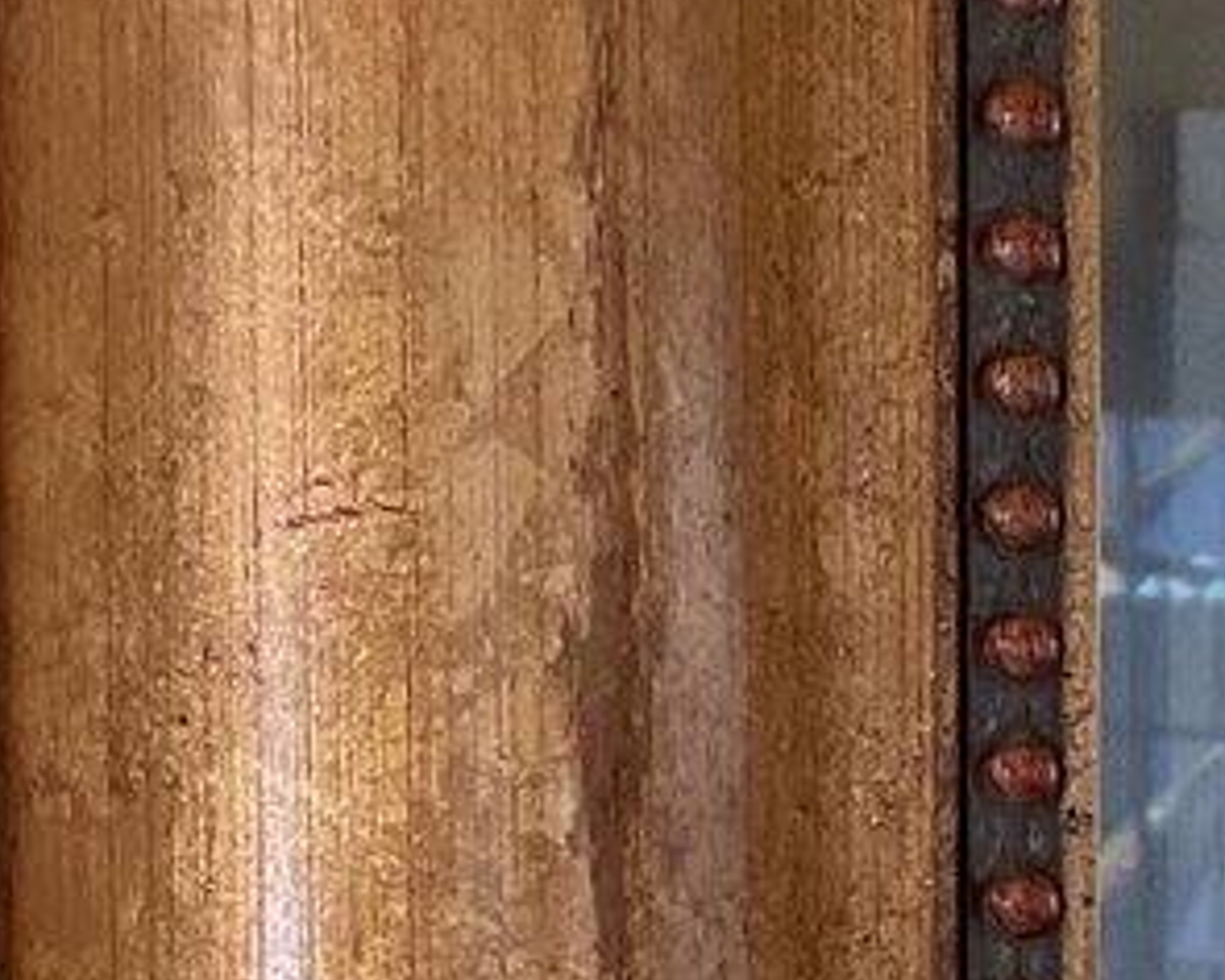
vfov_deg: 10.2
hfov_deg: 12.8
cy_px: 1559
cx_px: 1642
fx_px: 5257
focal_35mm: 145
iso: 125
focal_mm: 3
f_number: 1.8
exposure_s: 1/60
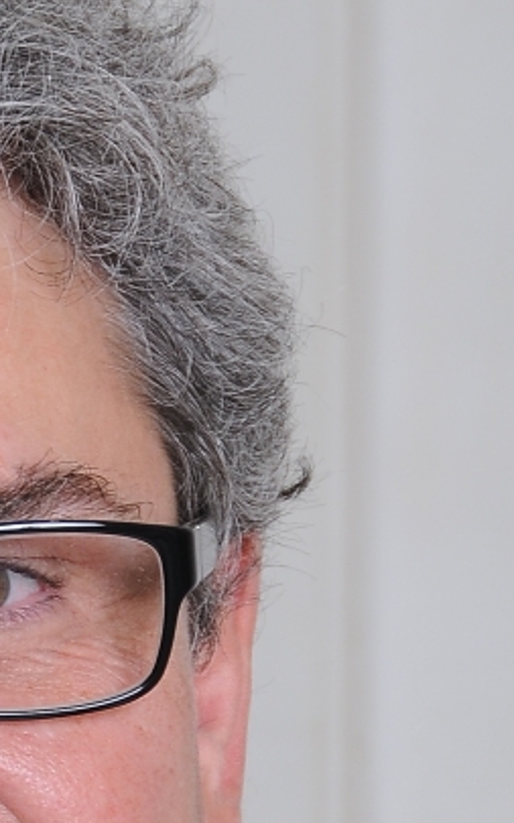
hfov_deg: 3.3
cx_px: -305
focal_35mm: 397
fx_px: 8901
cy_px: 758
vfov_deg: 5.3
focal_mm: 70
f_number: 8
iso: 200
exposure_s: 1/100
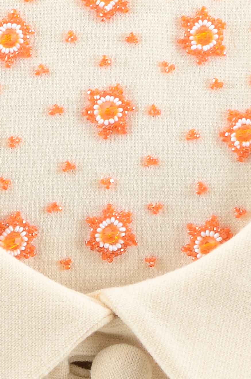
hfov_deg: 2.3
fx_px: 6166
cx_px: 119
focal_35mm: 587
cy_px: 145
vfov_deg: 3.5
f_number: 6.3
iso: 160
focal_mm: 105
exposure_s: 1/80
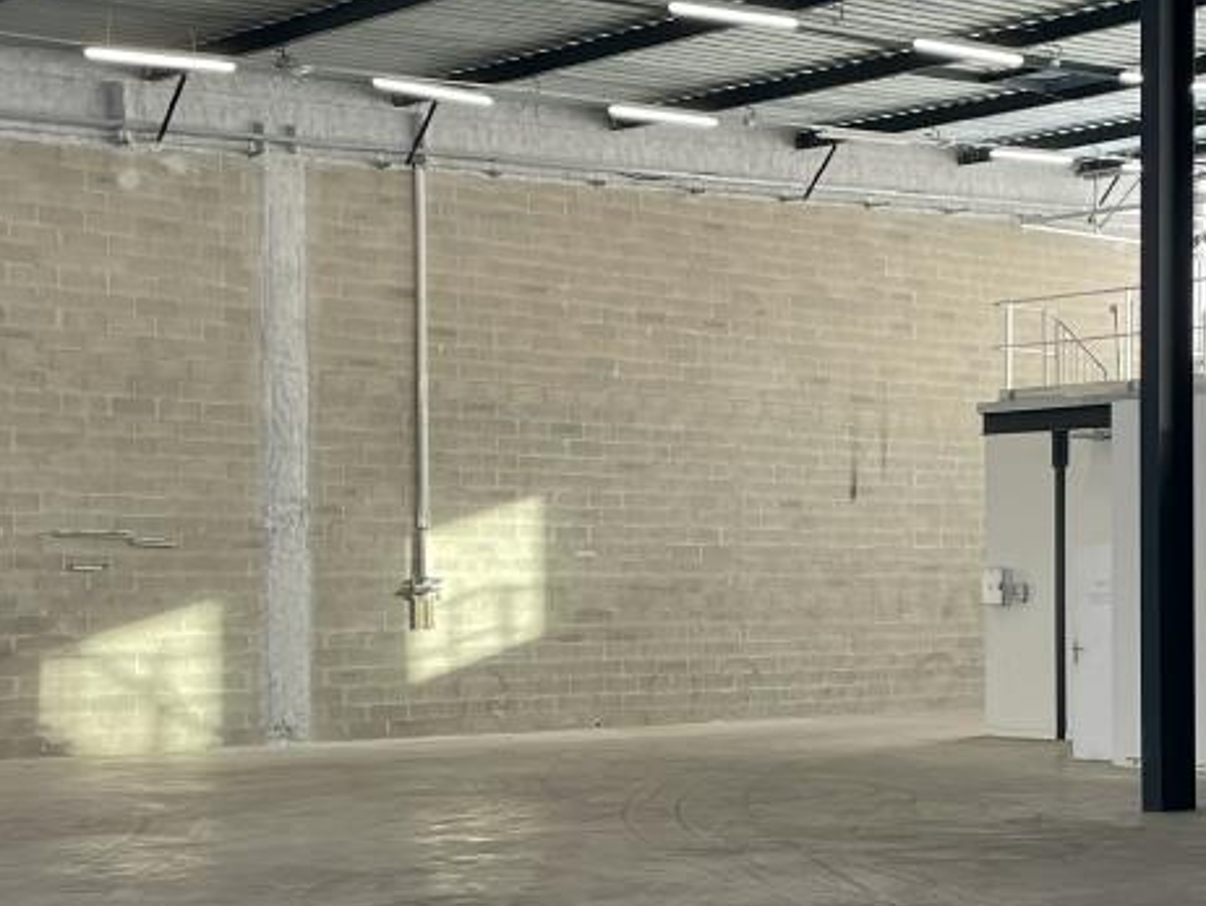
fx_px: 2510
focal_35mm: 72
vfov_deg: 20.4
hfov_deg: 26.7
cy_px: 632
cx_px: 874
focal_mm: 4.2
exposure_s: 1/121
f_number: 1.6
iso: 50
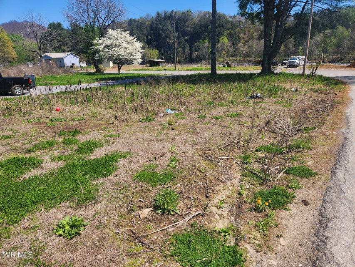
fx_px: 236
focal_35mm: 23
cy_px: 134
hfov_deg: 73.9
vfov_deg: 58.9
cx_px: 178
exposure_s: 1/1123
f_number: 1.8
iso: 20
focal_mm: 5.4
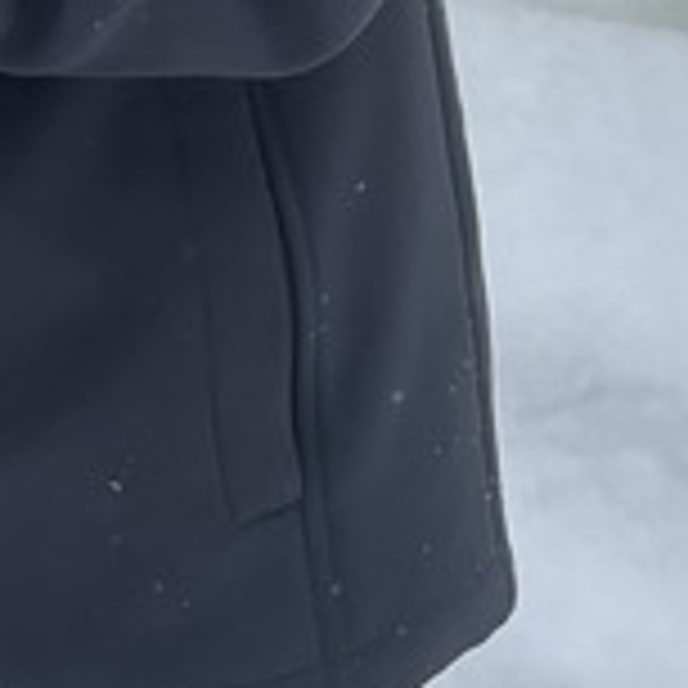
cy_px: -796
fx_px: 3463
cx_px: -166
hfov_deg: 11.1
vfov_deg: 10.3
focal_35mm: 154
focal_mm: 5.96
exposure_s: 1/3413
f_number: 1.6
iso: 50
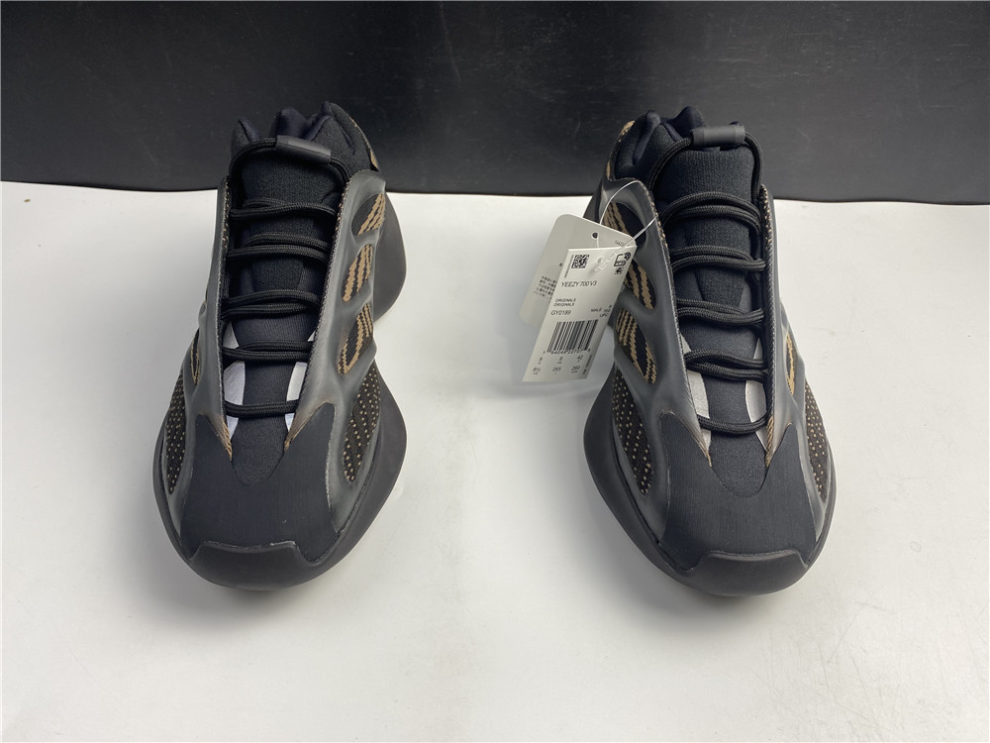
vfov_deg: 53.1
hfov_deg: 67.3
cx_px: 495
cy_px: 372
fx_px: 744
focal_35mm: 26
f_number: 1.8
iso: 40
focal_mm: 4.25
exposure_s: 1/100
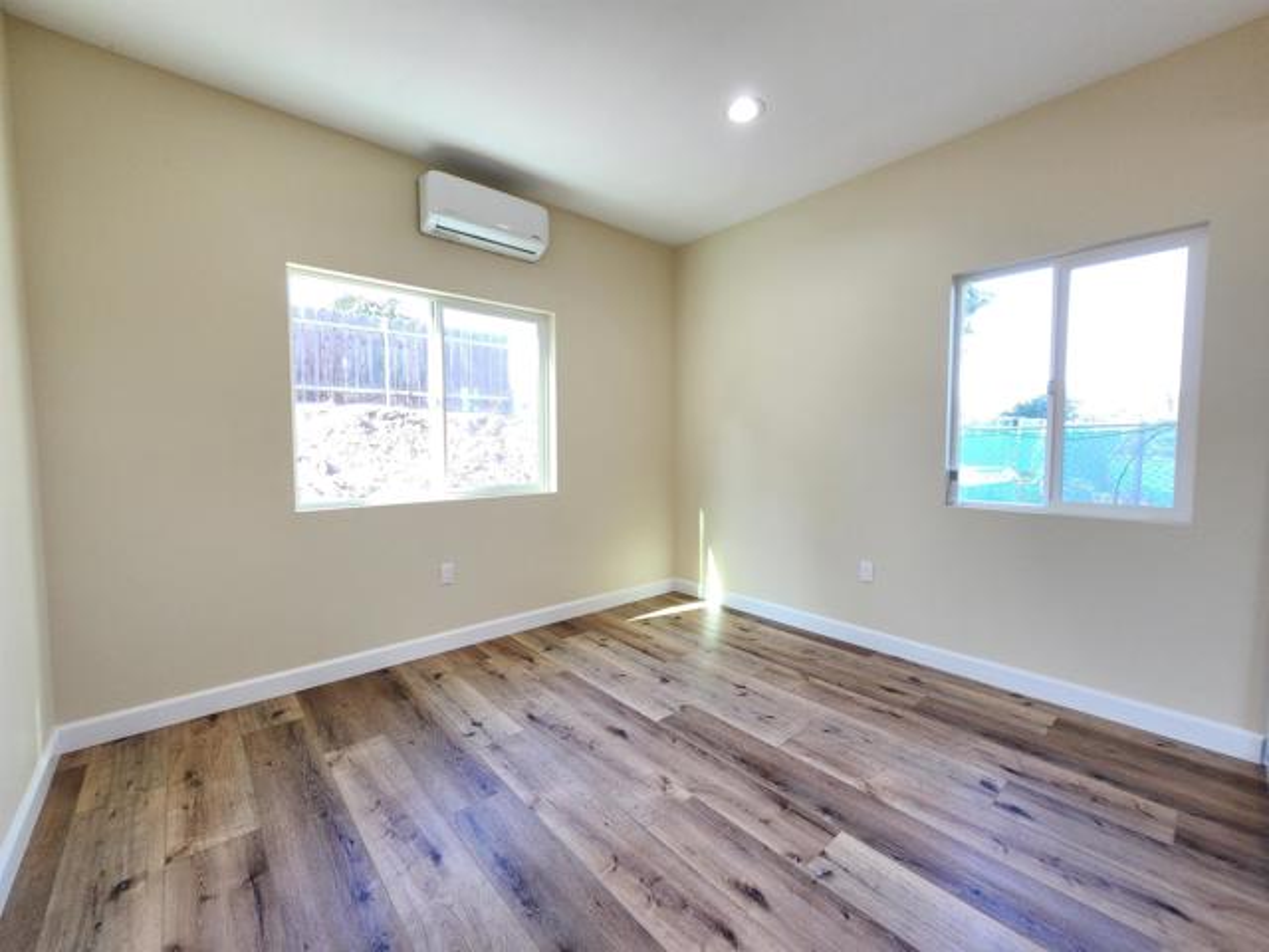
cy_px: 476
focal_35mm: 13
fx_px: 477
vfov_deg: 89.9
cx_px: 634
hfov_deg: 106.2
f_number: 2.2
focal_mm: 2.2
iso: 80
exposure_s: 1/60
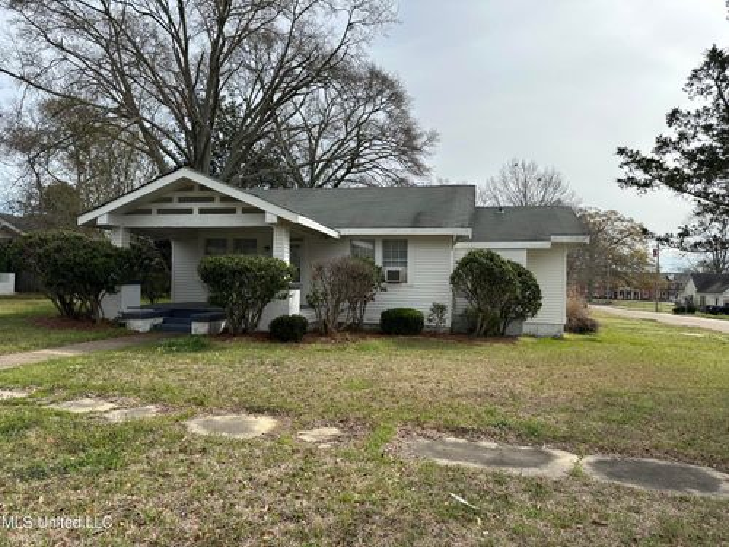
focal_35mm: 24
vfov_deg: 56.8
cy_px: 274
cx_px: 364
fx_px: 505
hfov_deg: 71.6
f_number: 1.78
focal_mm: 6.86
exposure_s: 1/4545
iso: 80
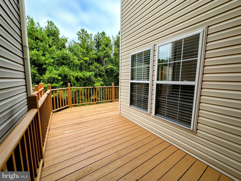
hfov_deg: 102.1
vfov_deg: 85.7
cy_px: 90
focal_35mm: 14
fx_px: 97
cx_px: 120
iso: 40
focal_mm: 2.22
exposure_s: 1/293
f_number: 2.2
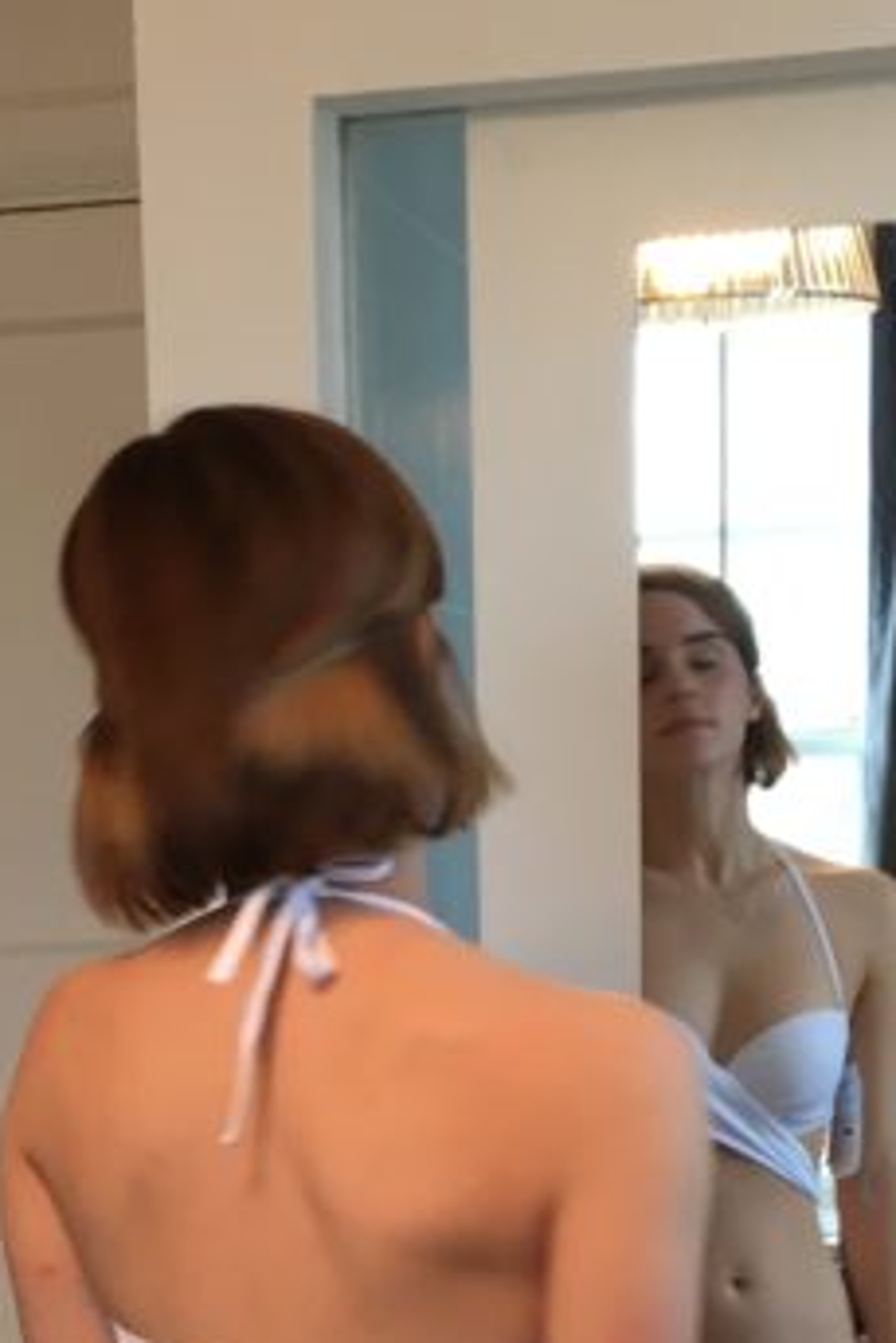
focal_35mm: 90
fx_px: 3356
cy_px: 1429
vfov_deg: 21.6
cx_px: 207
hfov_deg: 15.1
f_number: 2.2
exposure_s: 1/33
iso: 80
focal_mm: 4.15
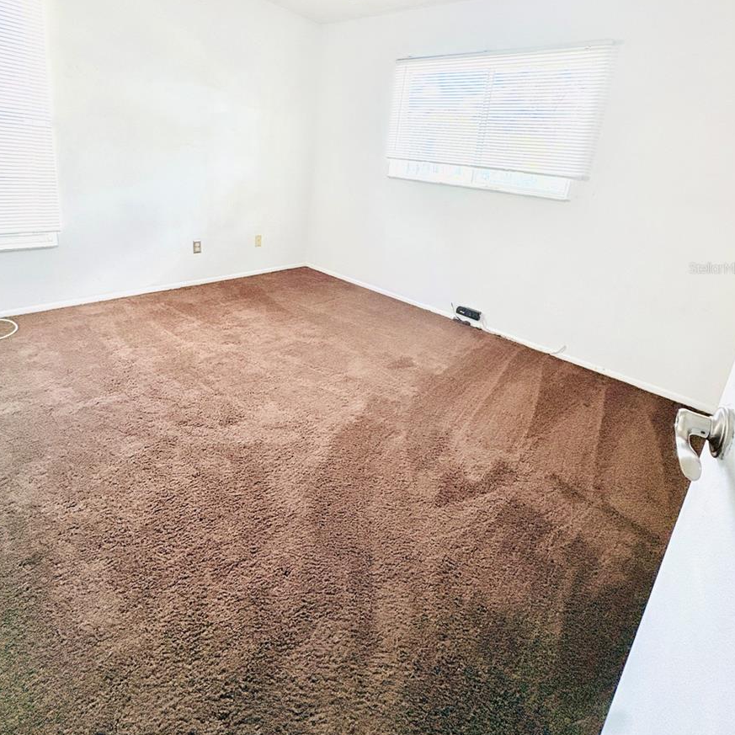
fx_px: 408
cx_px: 370
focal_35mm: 17
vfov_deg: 82.1
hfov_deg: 84.0
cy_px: 268
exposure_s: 1/87
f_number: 2.2
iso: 250
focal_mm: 2.22
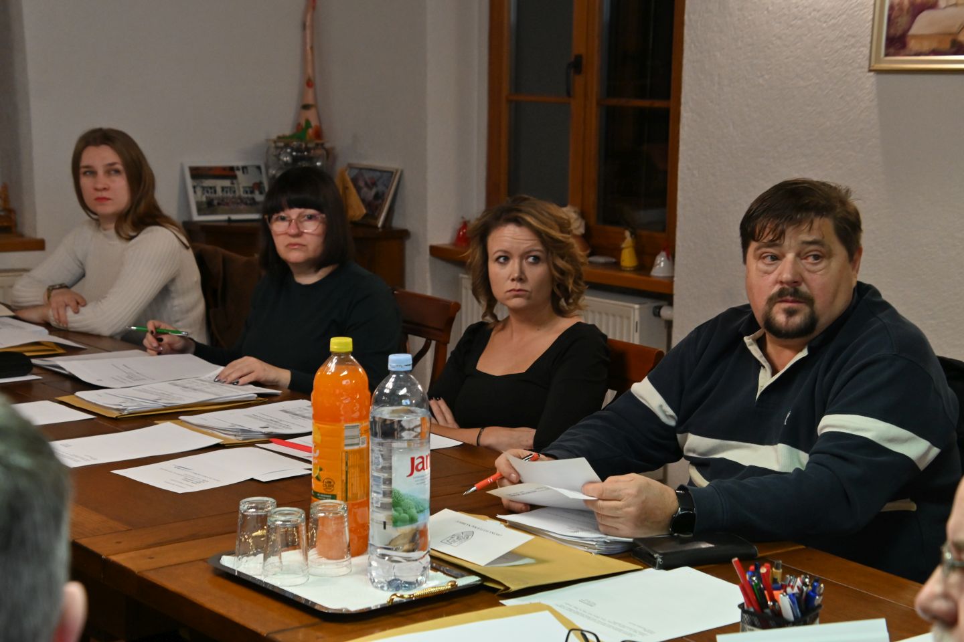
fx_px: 1848
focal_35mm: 69
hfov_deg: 29.2
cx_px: 482
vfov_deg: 19.7
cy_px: 321
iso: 1600
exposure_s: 1/80
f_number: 5
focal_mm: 46
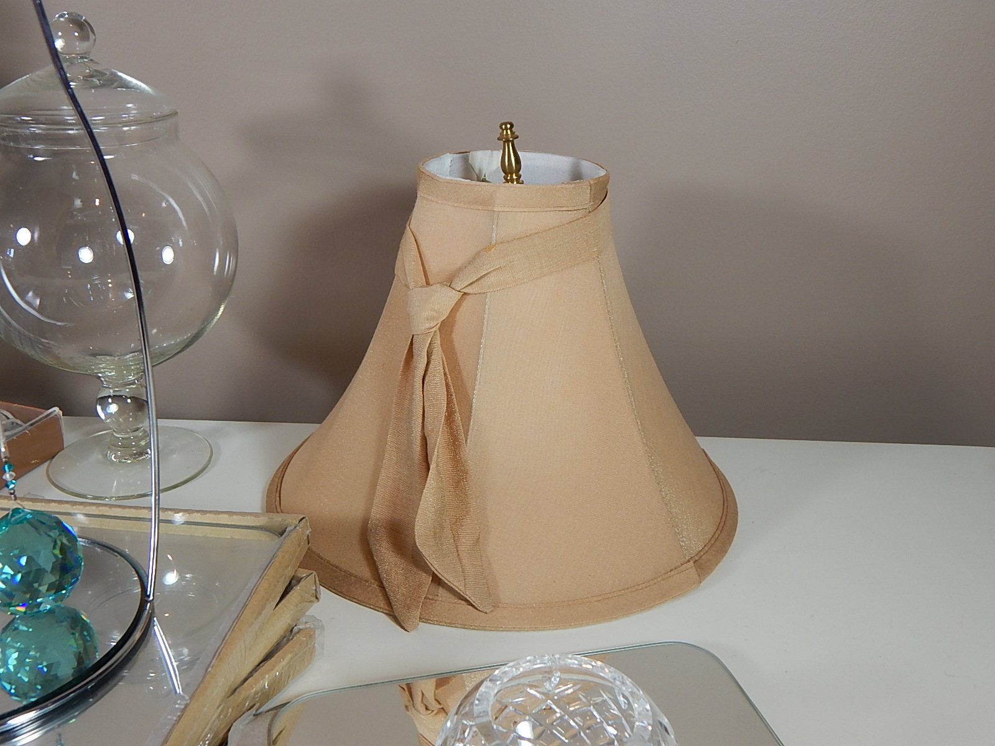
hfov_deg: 54.0
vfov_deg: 41.8
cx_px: 498
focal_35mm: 34
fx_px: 977
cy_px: 373
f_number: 3.3
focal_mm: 6.1
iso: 125
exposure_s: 1/50
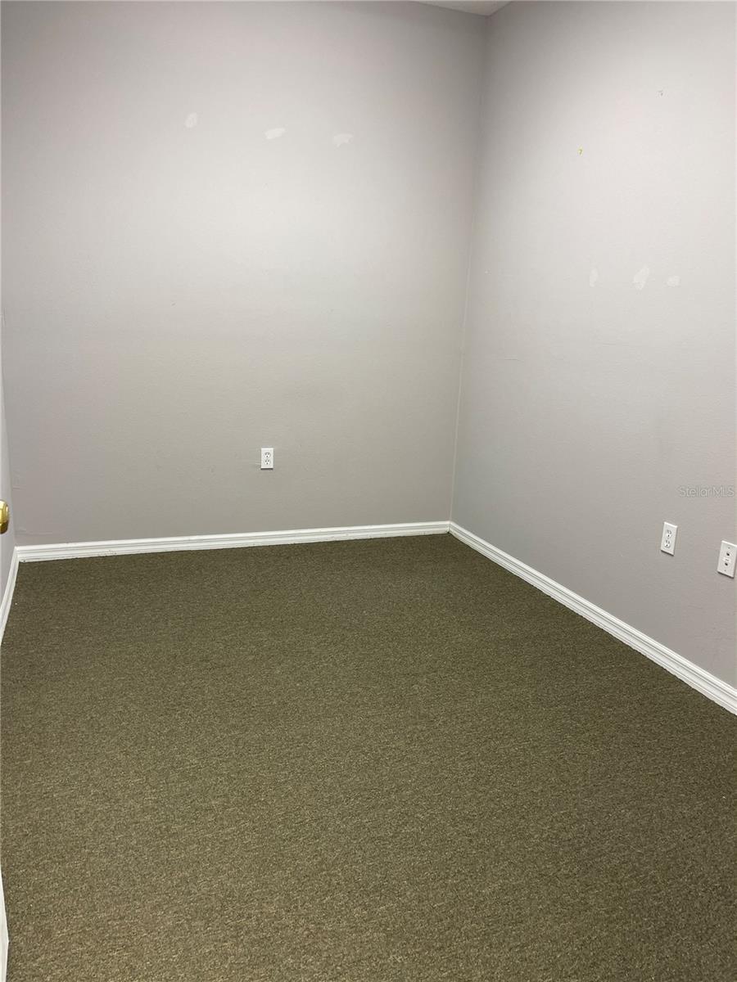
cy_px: 491
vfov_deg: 67.3
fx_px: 738
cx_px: 368
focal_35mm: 26
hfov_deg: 53.1
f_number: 1.6
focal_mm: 5.1
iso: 80
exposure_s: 1/60
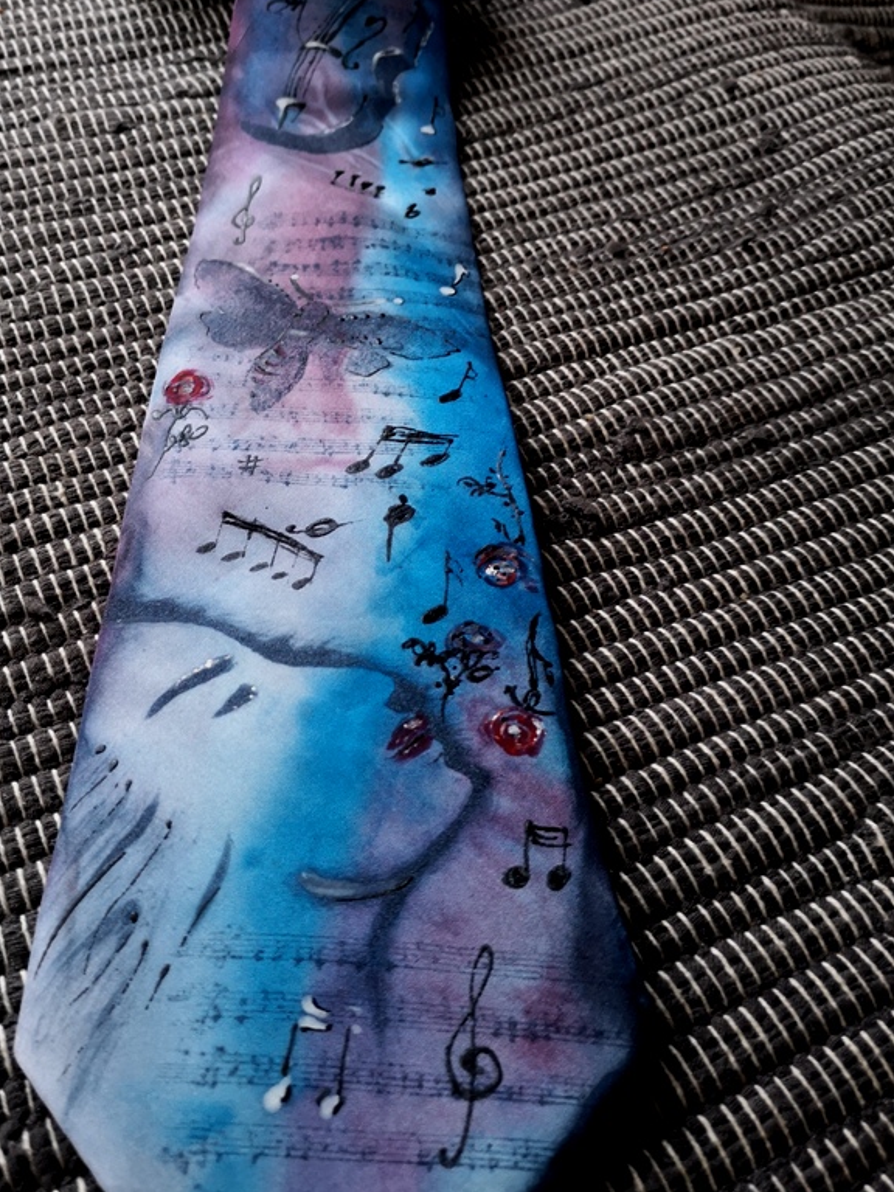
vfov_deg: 51.3
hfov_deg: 39.4
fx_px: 1240
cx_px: 338
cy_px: 554
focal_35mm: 36
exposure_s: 1/33.3
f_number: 1.8
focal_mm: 3.95
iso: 200
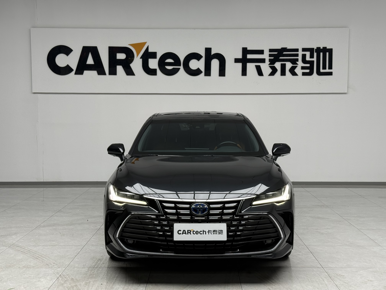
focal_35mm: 48
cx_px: 193
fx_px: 535
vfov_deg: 30.3
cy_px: 145
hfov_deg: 39.7
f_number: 1.78
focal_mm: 6.76
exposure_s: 1/279
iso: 80
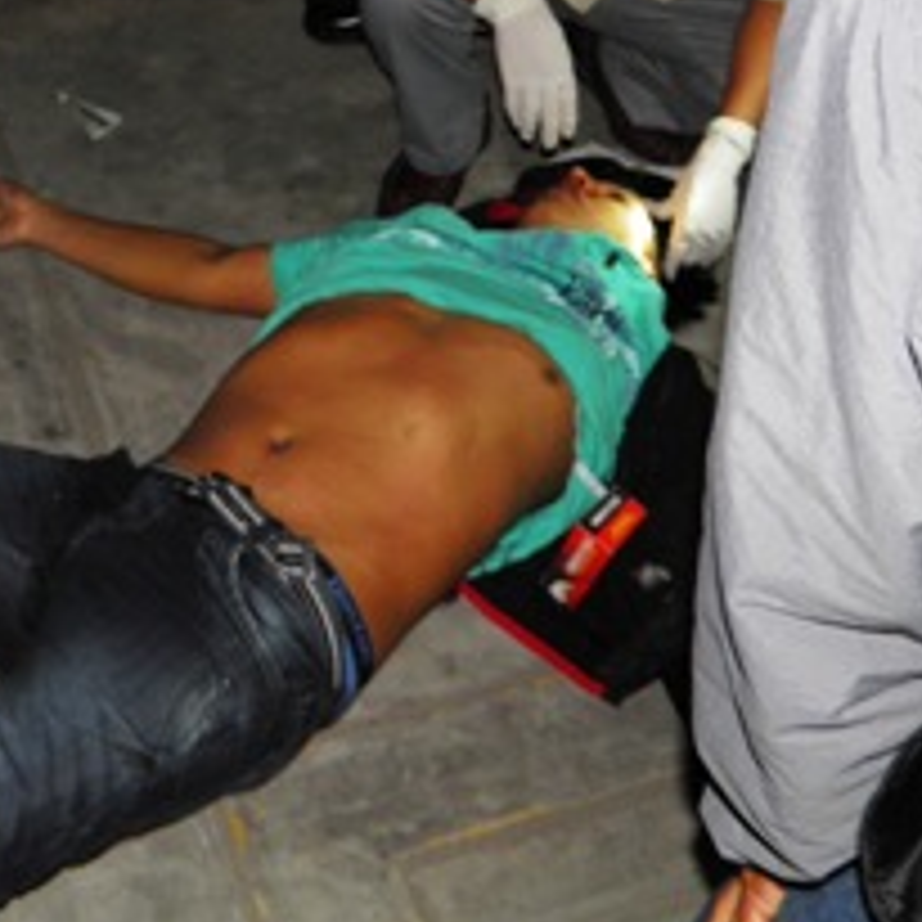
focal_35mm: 54
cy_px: 180
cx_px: 157
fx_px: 1627
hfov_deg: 30.7
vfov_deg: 30.8
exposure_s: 1/30
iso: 100
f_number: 2.8
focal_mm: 4.9
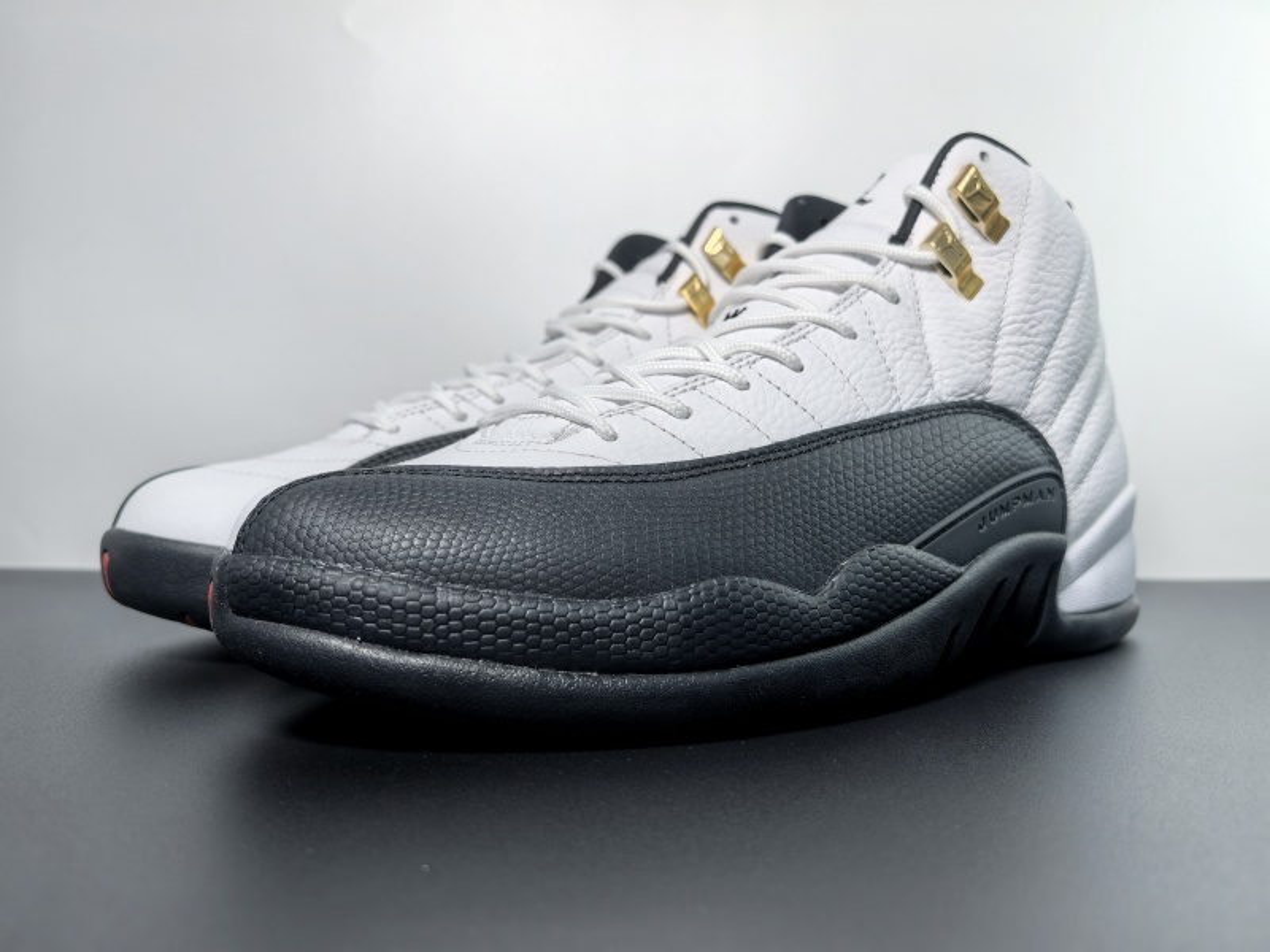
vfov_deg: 53.1
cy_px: 476
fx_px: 954
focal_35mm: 26
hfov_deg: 67.3
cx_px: 635
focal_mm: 6.98
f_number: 2
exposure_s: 1/247
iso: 50
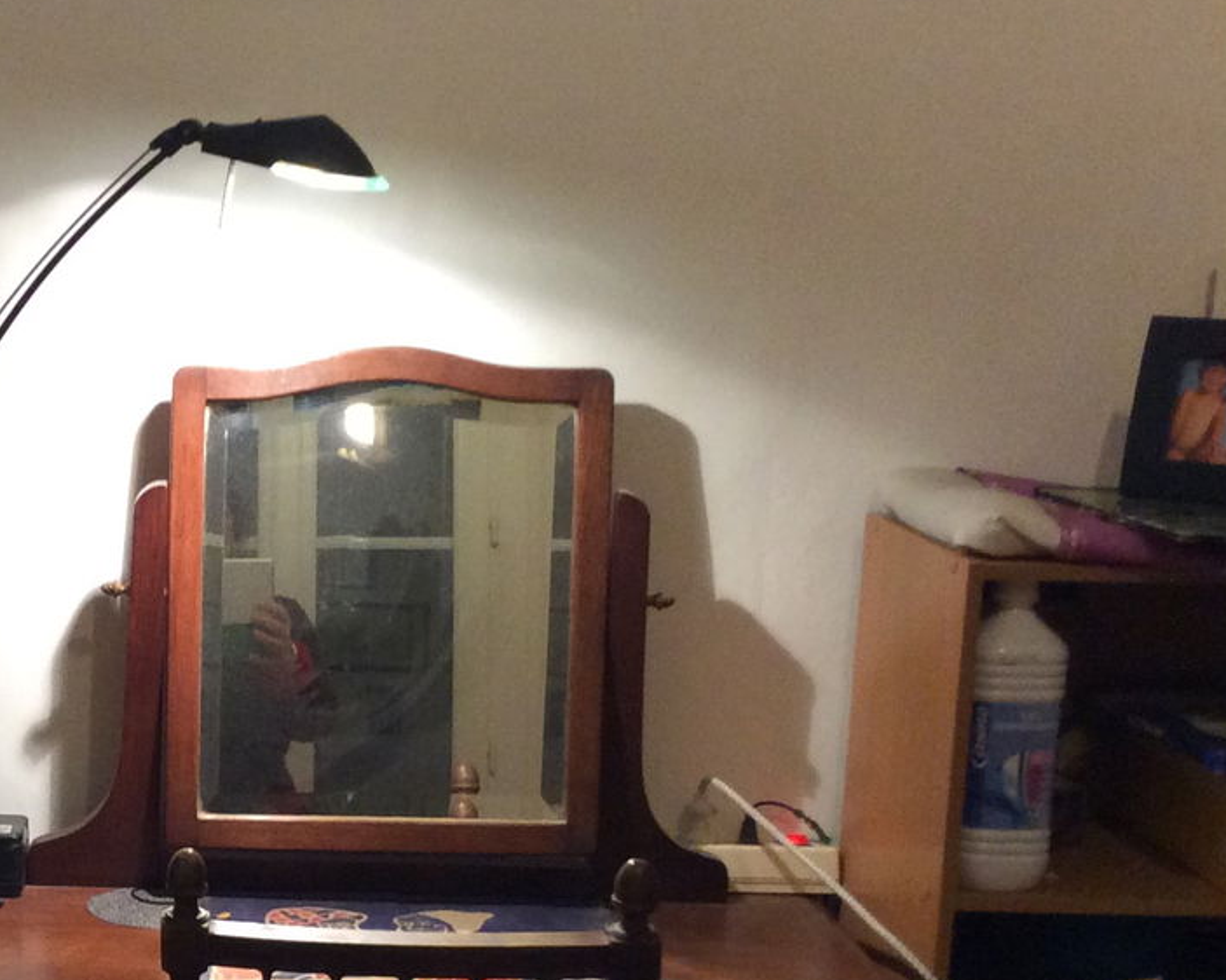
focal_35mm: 71
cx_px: 40
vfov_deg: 21.4
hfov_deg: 25.6
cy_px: 709
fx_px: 2576
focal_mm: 3.3
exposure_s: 1/25
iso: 200
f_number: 2.4
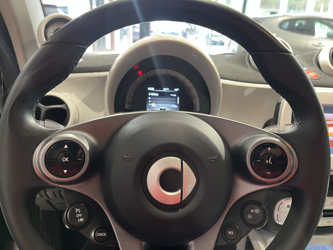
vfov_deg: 53.1
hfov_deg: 67.3
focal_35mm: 26
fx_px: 250
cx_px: 166
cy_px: 125
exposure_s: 1/50
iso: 250
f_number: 1.6
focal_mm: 5.1
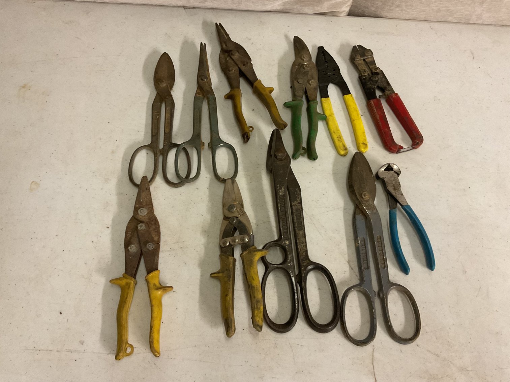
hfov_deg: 61.7
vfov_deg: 48.2
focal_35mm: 29
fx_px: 427
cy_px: 191
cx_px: 255
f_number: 1.8
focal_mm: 3
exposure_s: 1/60
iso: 250
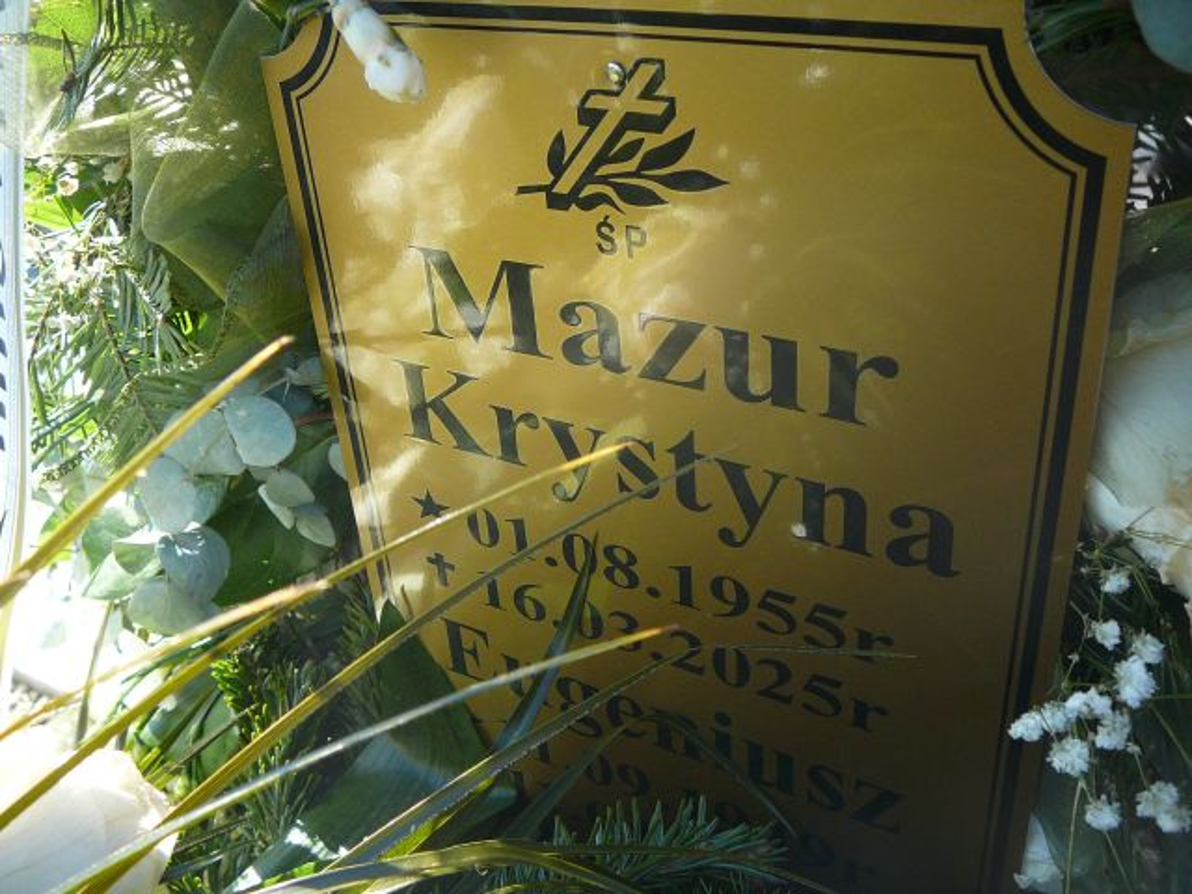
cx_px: 596
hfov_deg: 52.6
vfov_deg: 40.7
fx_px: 1205
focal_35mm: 35
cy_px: 447
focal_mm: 5.2
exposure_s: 1/200
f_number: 2.8
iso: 80
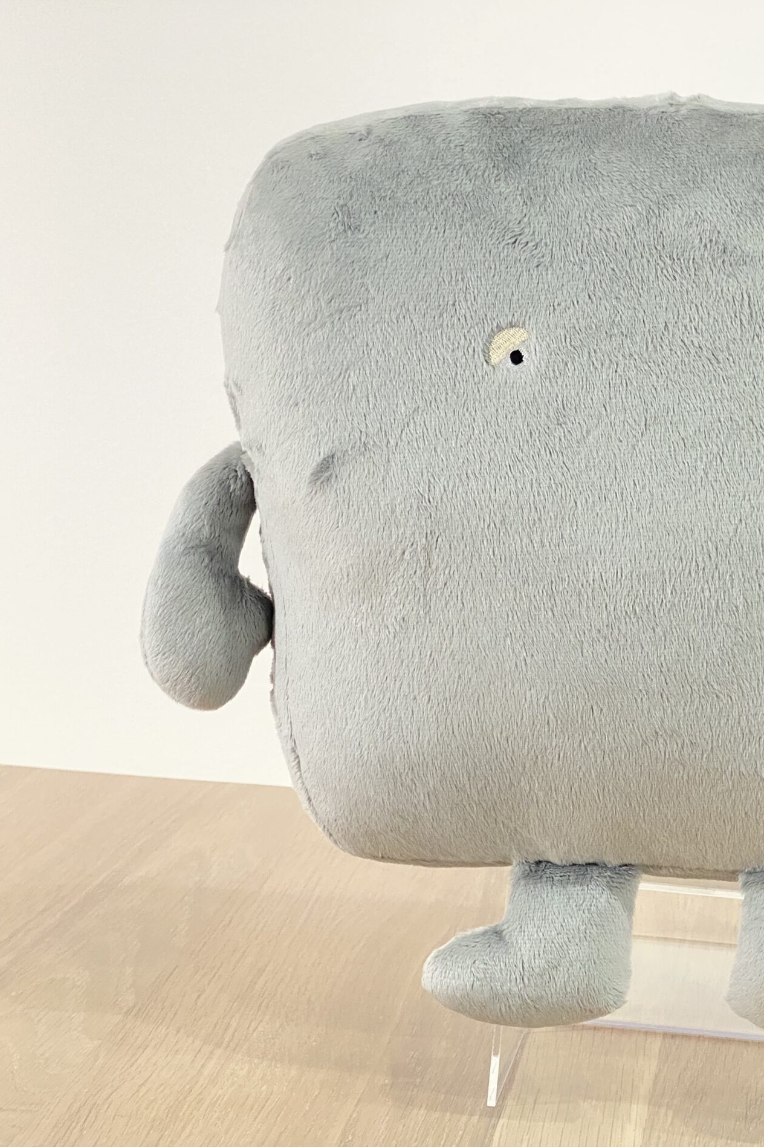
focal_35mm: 73
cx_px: 731
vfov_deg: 27.7
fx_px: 2325
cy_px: 579
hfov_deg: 18.3
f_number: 2
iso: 160
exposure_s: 1/121
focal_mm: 6
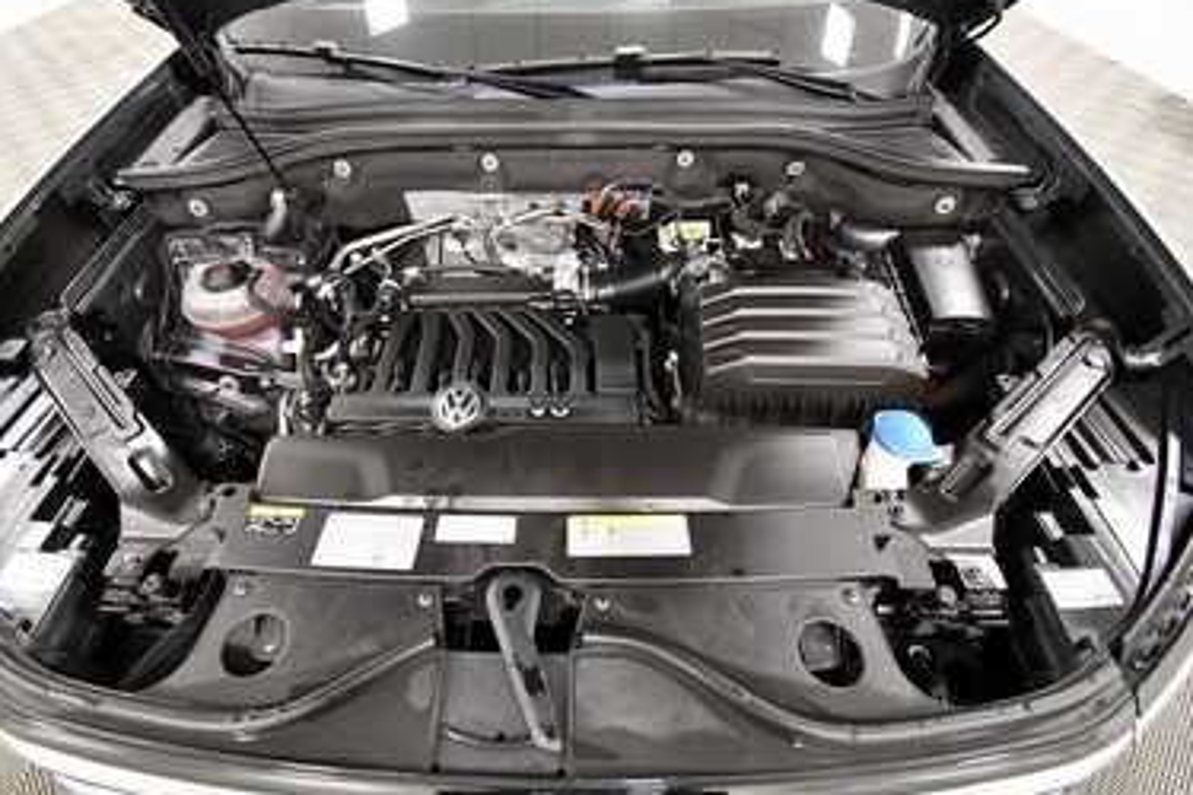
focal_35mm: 16
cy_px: 383
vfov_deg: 73.7
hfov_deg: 96.7
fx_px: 530
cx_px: 576
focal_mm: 10
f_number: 4.5
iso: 3200
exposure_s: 1/100
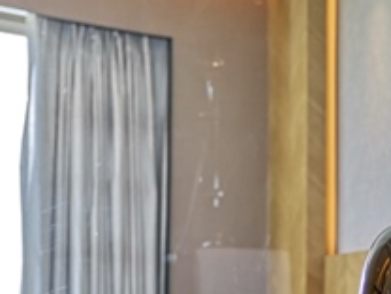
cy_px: 307
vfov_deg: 14.0
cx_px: 649
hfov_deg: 16.5
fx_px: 1175
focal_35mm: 104
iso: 80
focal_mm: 3.95
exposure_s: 1/100
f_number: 1.8
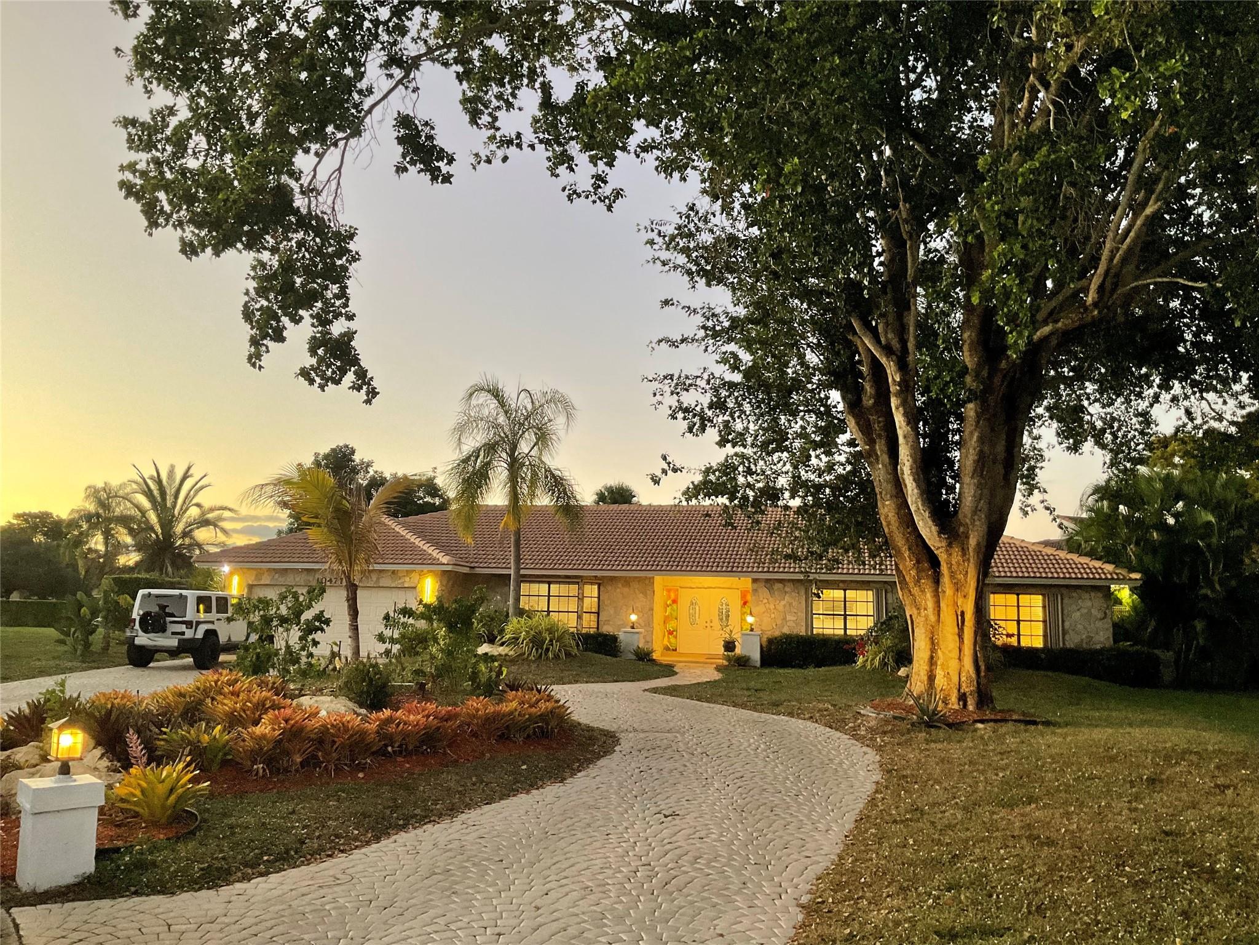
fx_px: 1055
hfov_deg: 61.7
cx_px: 630
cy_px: 472
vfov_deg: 48.2
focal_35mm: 29
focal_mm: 3
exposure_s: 1/60
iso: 125
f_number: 1.8
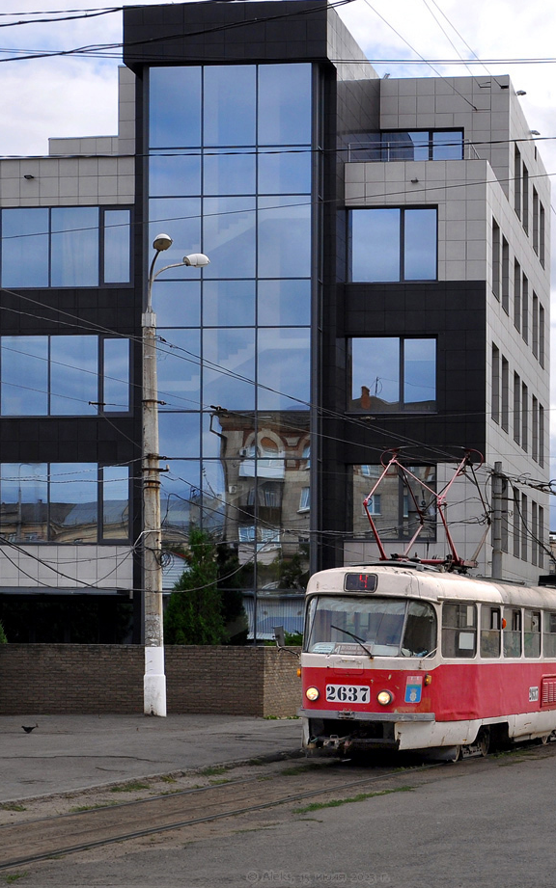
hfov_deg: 20.0
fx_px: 1575
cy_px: 447
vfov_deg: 31.5
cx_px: 319
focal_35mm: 65
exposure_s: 1/500
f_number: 8
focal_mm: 28
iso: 200
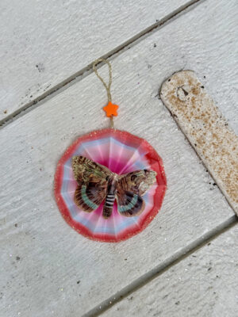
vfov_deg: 39.7
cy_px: 158
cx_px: 119
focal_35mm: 48
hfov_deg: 30.3
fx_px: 440
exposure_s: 1/175
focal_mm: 6.76
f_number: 1.78
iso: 64
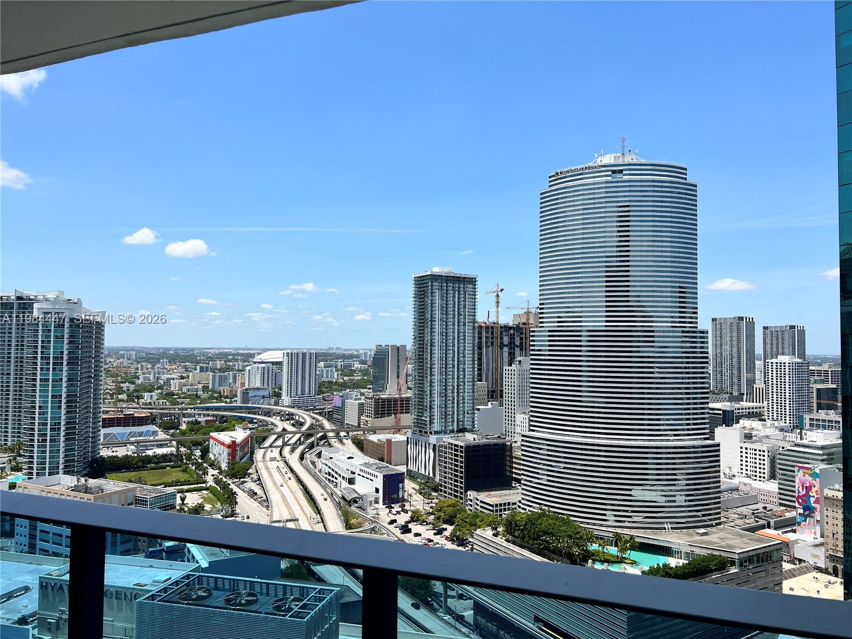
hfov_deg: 67.3
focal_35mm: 26
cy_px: 320
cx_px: 426
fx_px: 640
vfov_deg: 53.1
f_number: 1.5
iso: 50
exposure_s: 1/5882
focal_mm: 5.7
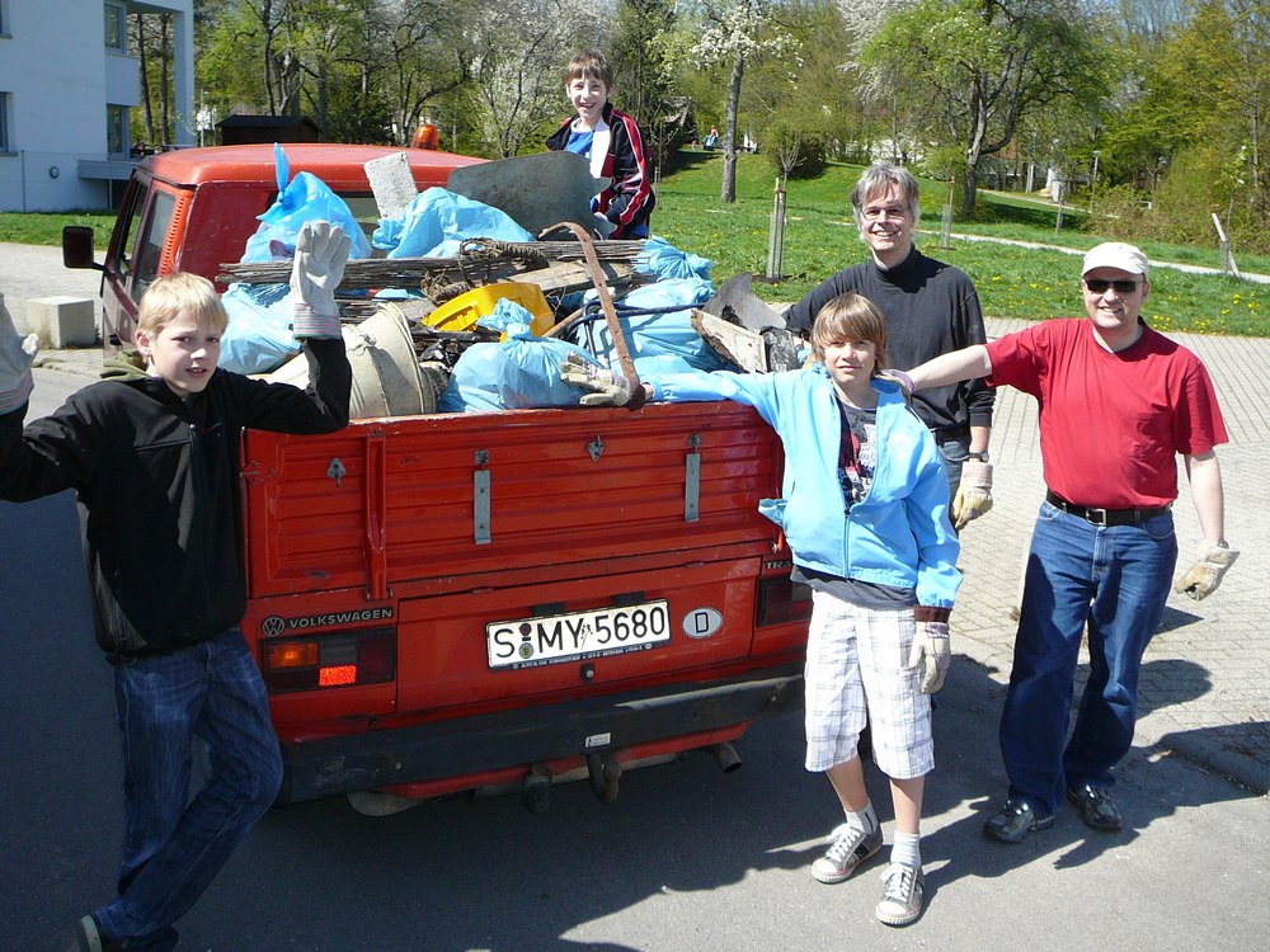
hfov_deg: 52.6
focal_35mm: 35
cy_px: 476
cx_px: 635
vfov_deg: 40.7
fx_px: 1284
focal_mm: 5.2
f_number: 2.8
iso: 80
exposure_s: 1/640
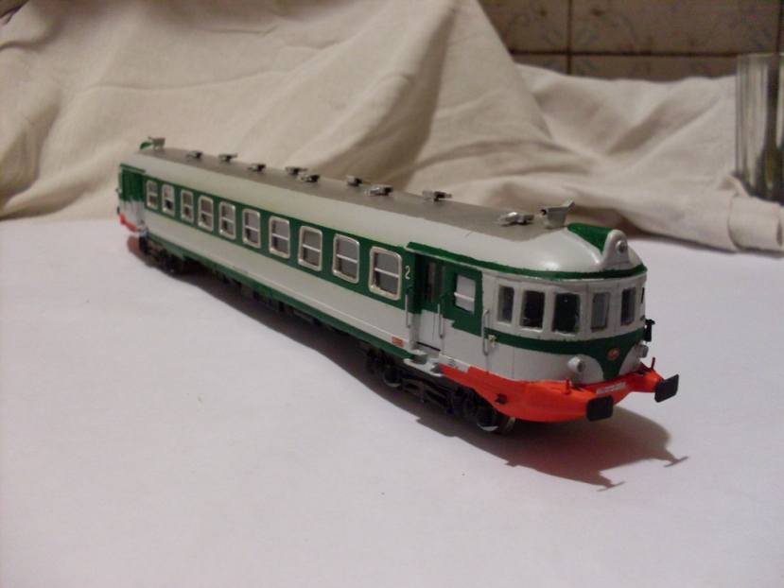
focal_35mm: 38
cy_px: 294
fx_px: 861
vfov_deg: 37.7
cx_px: 392
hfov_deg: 49.0
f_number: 2.8
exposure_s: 1/15
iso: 200
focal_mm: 6.3
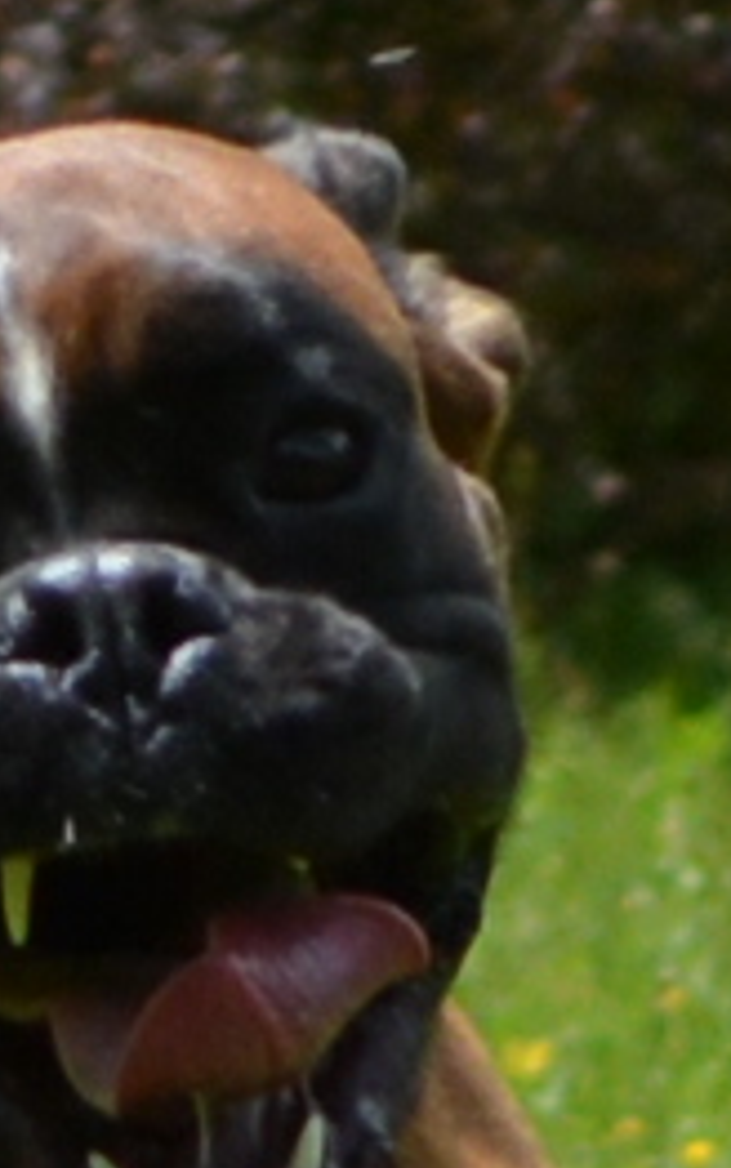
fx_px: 13102
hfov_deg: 3.2
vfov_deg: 5.1
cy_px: 1489
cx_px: -254
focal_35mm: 411
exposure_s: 1/1250
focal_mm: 55
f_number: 5.6
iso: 400
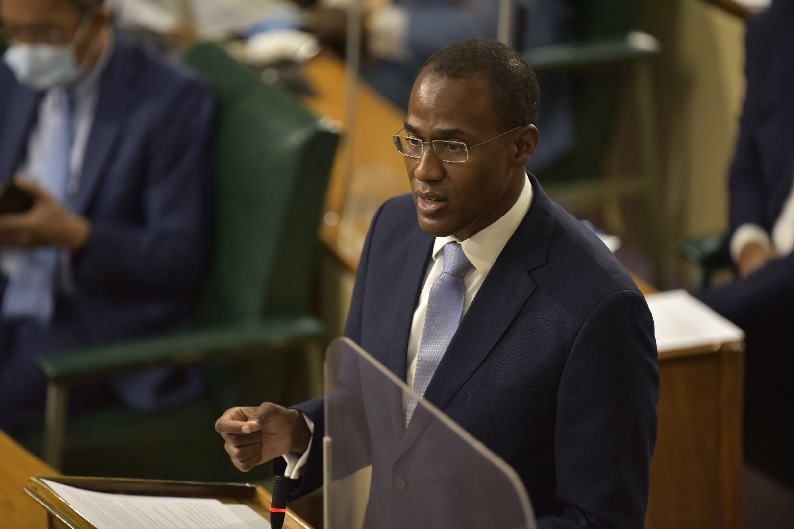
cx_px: 397
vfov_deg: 4.6
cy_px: 264
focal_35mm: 300
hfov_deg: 6.9
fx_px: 6616
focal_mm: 300
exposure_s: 1/400
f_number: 2.8
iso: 2000
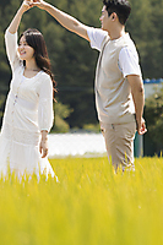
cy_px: 75
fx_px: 1769
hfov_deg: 5.3
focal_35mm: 260
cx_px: 52
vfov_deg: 7.9
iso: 200
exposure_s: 1/1250
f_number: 3.2
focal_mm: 130
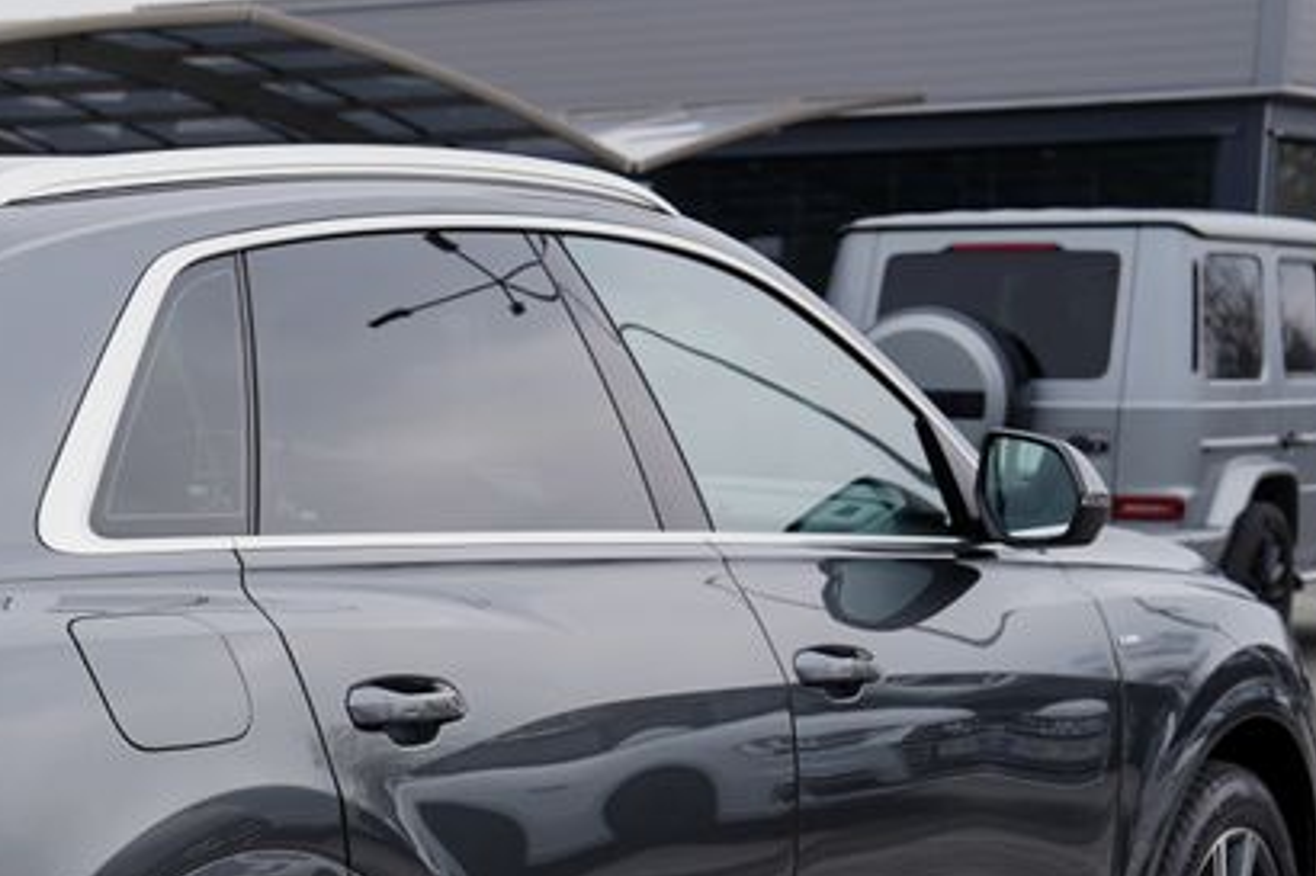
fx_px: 3654
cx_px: -125
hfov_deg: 19.6
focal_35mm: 100
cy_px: 961
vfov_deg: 13.4
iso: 100
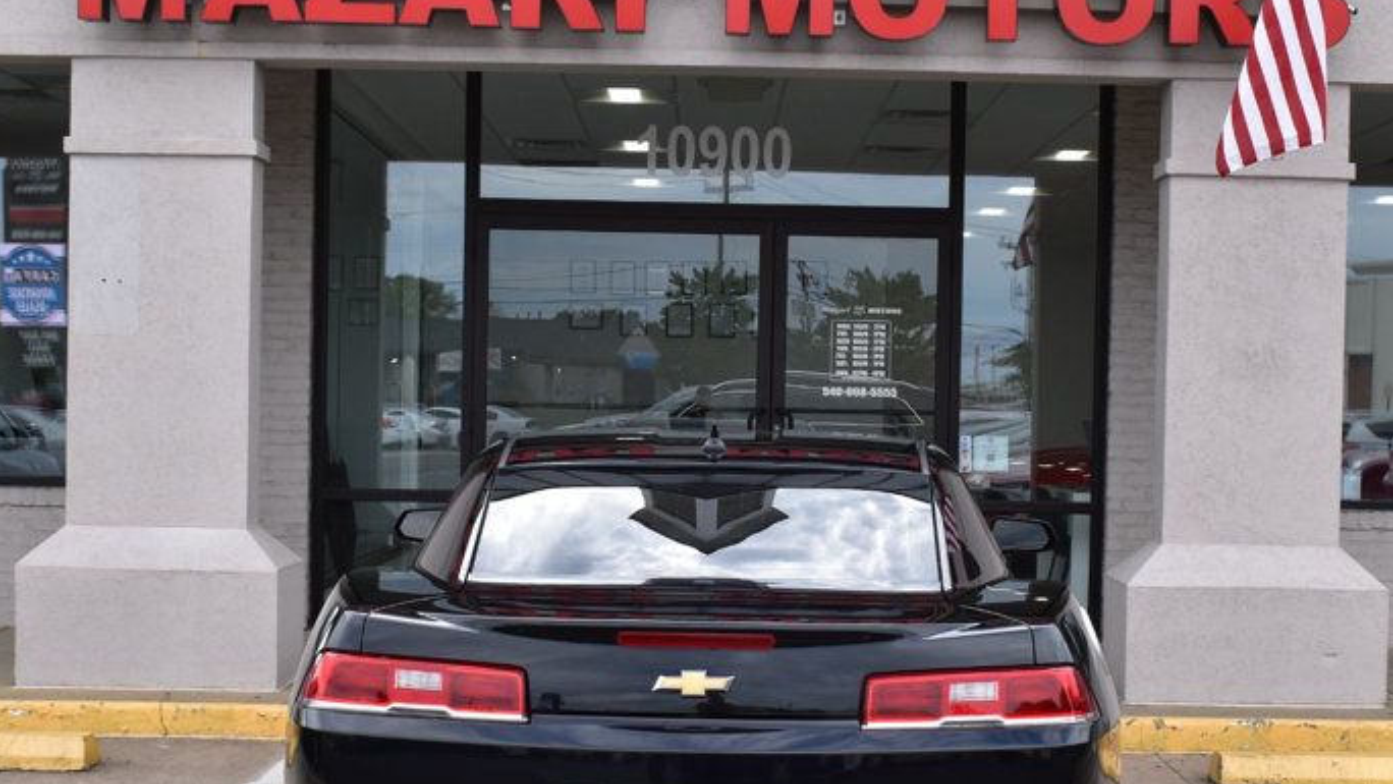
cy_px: 493
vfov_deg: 20.4
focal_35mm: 59
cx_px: 760
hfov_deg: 35.5
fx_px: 2172
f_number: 10
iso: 400
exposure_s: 1/200
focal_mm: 25
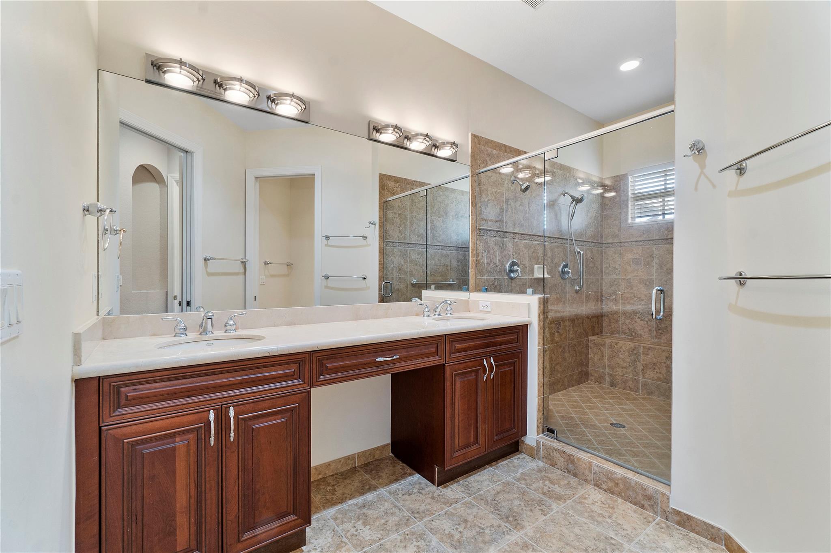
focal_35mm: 15
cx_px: 416
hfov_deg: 100.4
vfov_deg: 77.3
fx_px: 346
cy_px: 276
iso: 160
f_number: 11
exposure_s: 1/2.5
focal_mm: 10
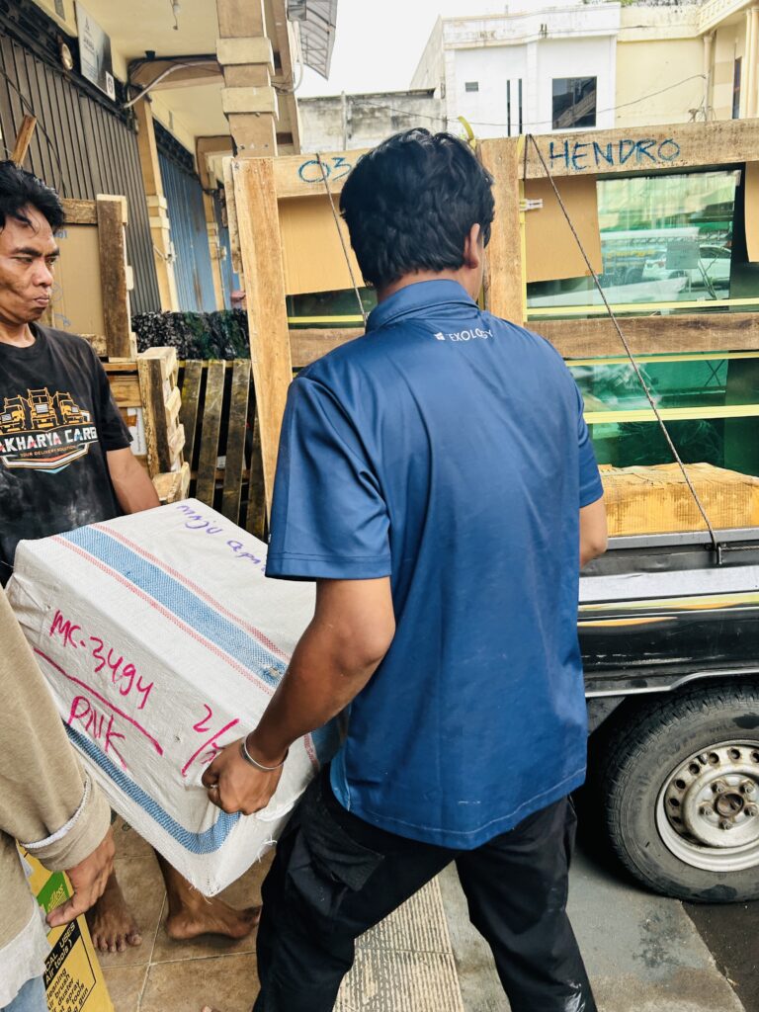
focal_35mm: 26
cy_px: 506
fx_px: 760
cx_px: 380
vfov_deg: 67.3
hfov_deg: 53.1
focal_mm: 5.7
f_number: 1.5
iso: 50
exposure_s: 1/300
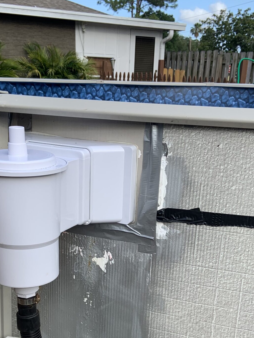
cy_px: 249
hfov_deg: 29.6
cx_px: 102
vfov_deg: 38.0
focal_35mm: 49
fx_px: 479
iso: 25
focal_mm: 4.25
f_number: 1.8
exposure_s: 1/765
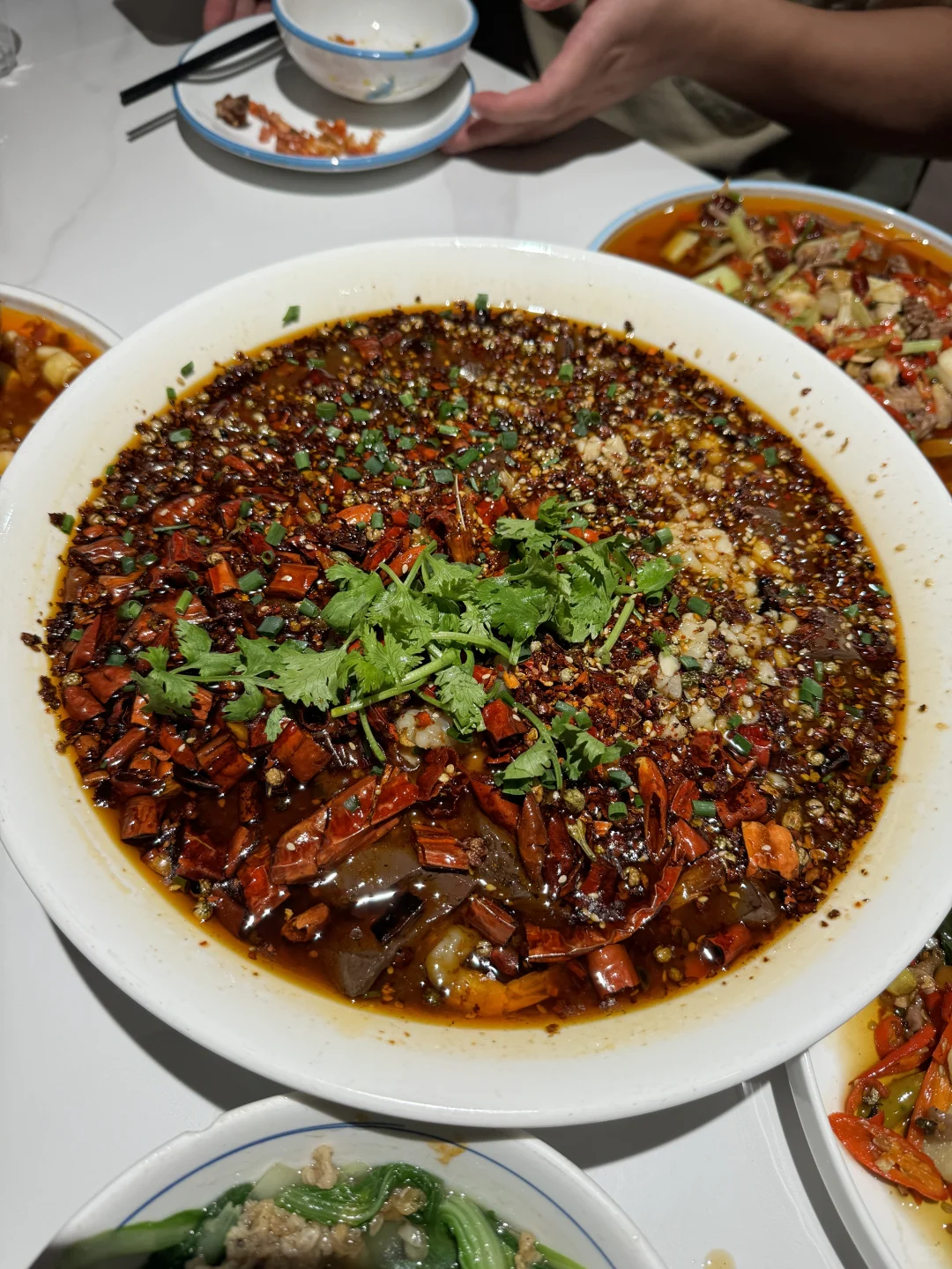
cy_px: 634
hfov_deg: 56.8
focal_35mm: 24
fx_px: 880
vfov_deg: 71.6
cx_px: 476
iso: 80
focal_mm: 6.86
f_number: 1.78
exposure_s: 1/121
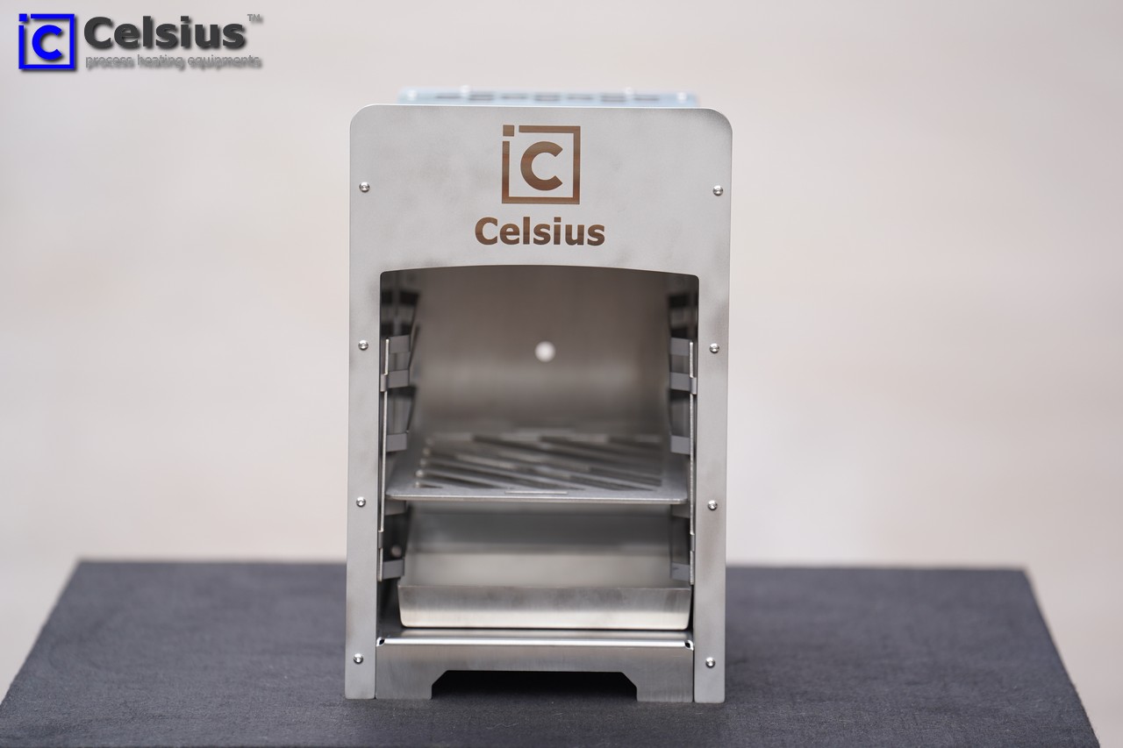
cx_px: 562
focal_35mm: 200
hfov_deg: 10.3
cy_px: 374
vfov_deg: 6.9
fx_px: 6238
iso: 200
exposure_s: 1/400
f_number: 2.8
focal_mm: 200
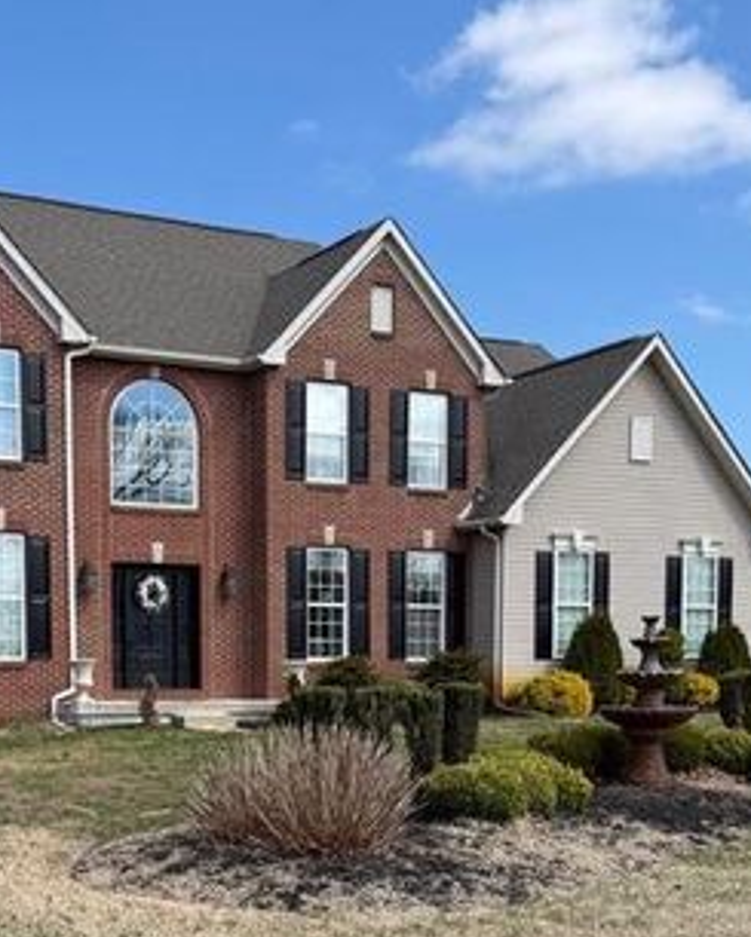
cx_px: 190
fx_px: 1416
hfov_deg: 29.3
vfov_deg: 35.3
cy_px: 773
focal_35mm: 51
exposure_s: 1/3145
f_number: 1.78
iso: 80
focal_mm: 6.76
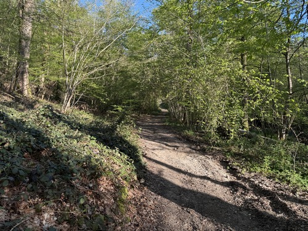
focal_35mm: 24
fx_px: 214
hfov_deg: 71.6
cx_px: 154
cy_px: 116
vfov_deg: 56.8
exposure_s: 1/461
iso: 80
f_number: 1.78
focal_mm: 6.76
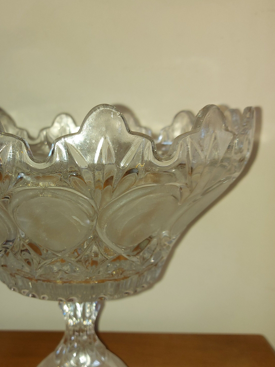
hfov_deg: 36.3
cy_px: 205
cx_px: 82
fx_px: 413
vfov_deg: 47.8
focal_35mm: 39
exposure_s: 1/60
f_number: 1.8
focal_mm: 5.23
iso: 64
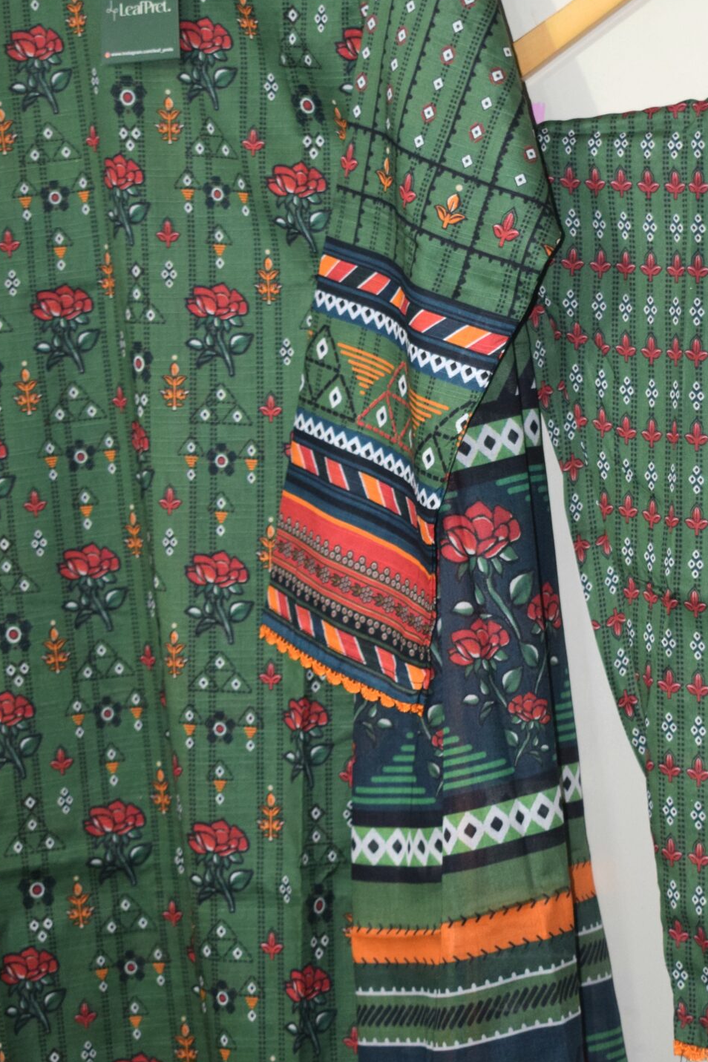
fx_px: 3009
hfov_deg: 13.3
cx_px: 623
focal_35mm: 102
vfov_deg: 20.0
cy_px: 381
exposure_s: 1/60.2
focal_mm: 38
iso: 1000
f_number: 4.8
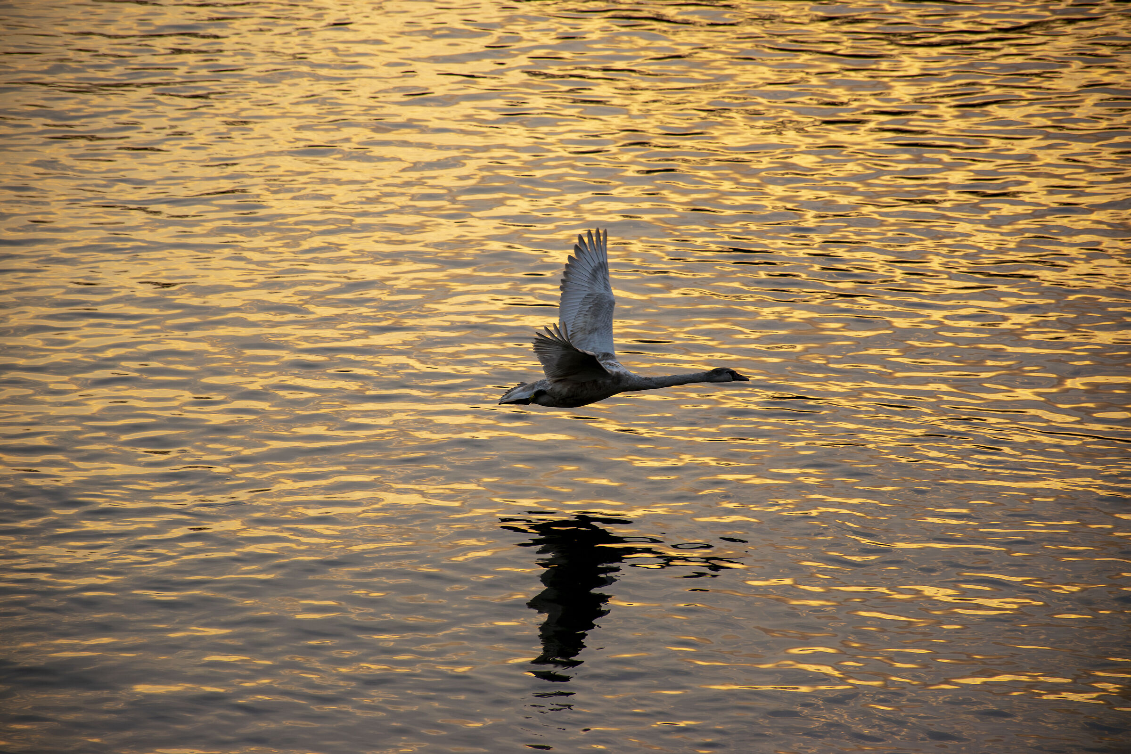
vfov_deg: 6.5
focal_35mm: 210
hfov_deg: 9.8
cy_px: 377
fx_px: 6597
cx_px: 566
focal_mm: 140
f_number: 5.6
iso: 720
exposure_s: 1/1000
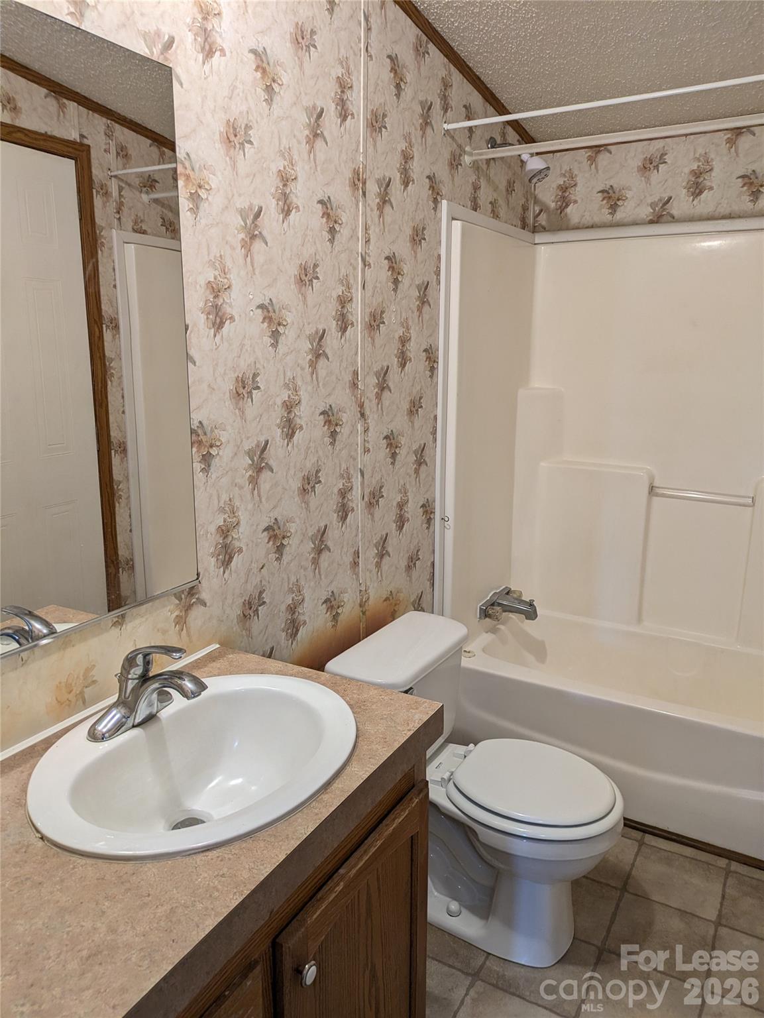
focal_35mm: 25
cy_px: 509
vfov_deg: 69.4
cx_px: 382
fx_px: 735
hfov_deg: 54.9
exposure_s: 1/120
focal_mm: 5.43
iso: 68
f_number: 1.89
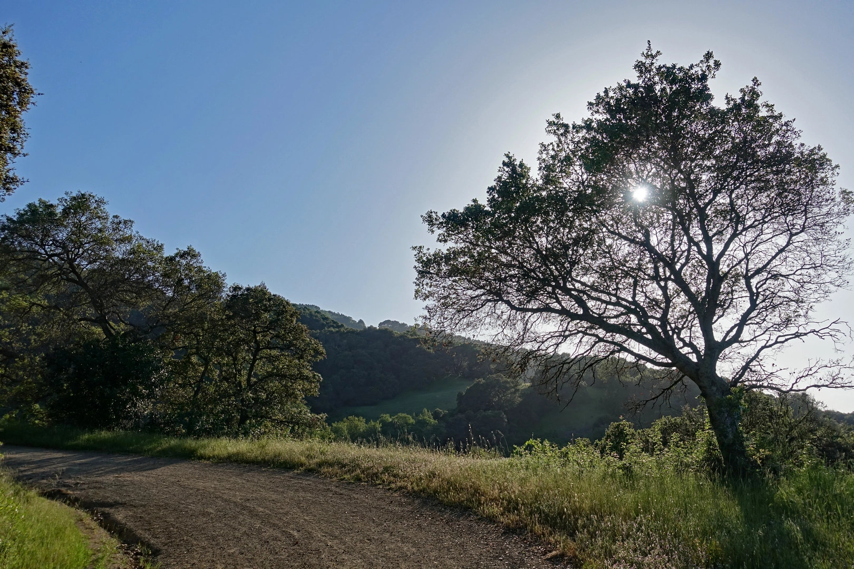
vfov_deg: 38.9
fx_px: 806
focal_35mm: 34
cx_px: 427
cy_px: 284
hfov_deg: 55.8
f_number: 4
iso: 125
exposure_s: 1/160
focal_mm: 12.48
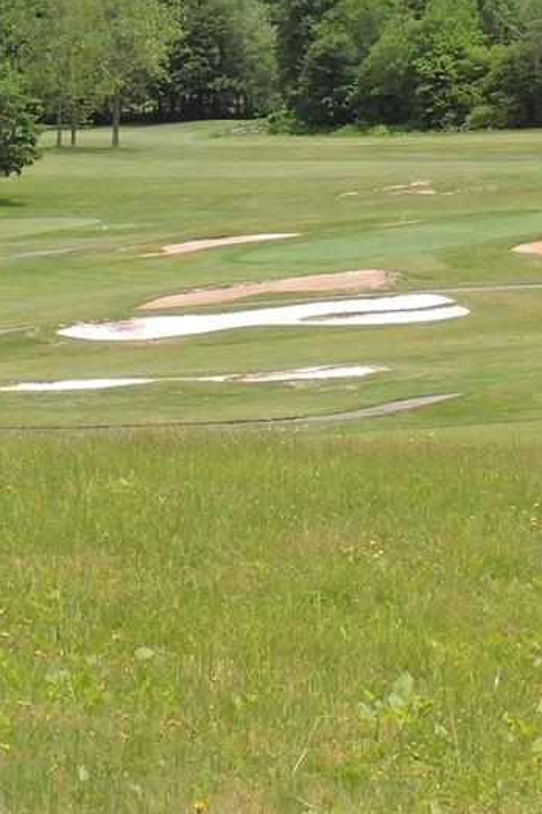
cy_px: -79
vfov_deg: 12.4
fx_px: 3686
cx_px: 607
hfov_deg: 8.3
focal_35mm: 163
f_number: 3.3
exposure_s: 1/800
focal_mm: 7.1
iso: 100
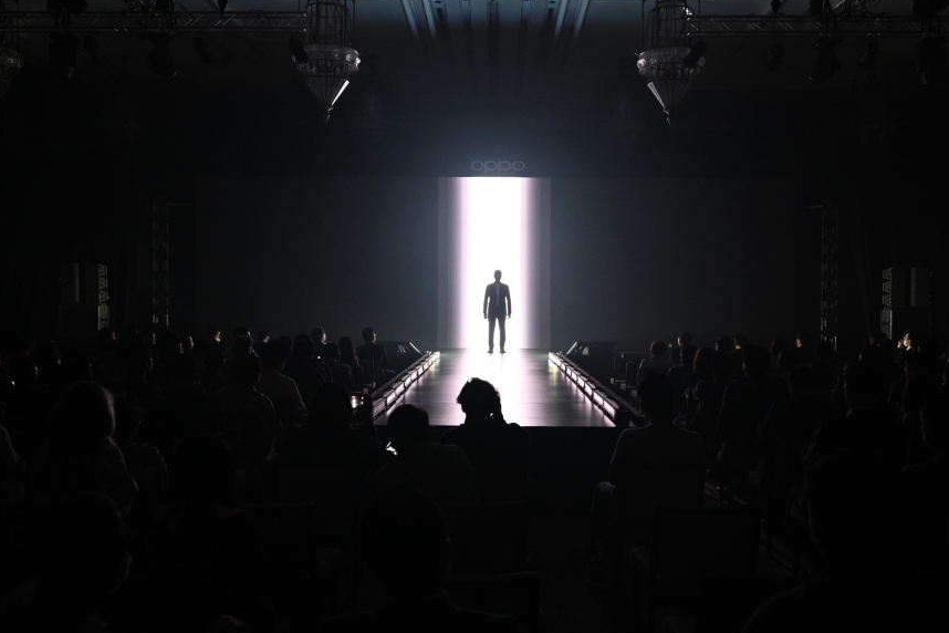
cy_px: 315
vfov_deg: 40.0
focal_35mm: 33
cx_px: 484
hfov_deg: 57.2
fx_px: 870
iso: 3200
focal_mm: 30
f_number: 4
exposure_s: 1/60
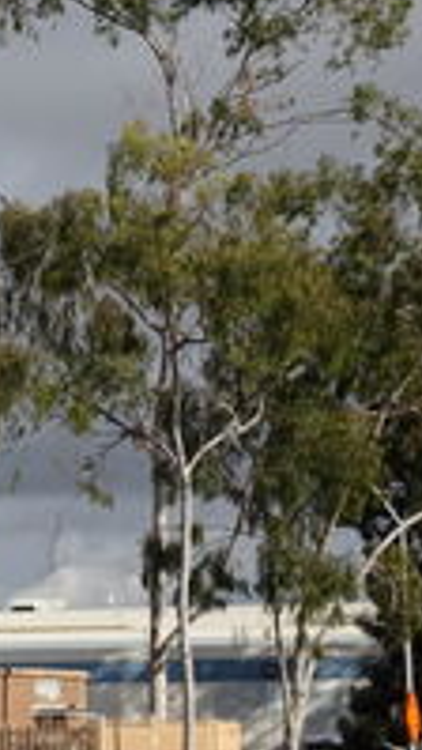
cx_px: -316
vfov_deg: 12.6
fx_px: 3400
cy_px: 234
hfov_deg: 6.9
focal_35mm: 171
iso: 80
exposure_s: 1/500
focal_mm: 13.26
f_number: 5
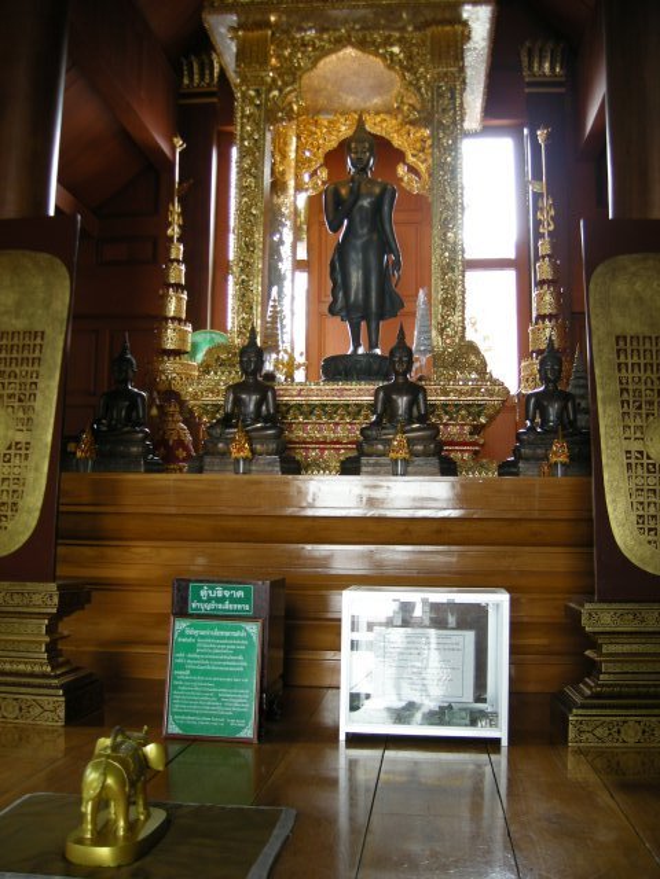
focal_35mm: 36
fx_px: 915
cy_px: 440
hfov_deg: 39.7
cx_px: 330
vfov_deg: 51.4
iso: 64
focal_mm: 7.5
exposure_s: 1/9.6
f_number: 2.7
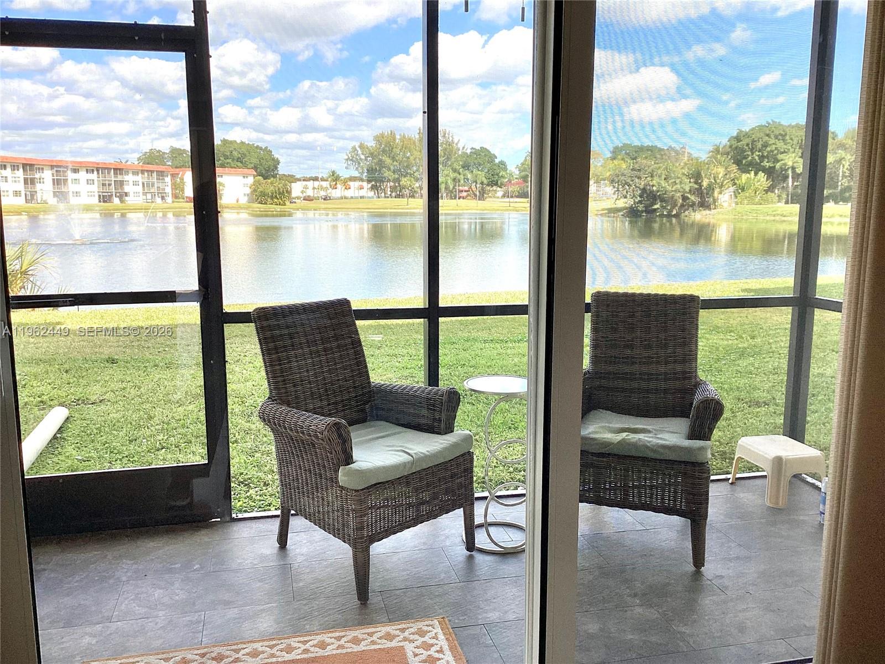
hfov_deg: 58.4
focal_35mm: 31
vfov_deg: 45.4
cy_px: 332
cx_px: 442
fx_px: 793
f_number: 2.4
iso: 25
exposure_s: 1/356
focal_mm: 3.3
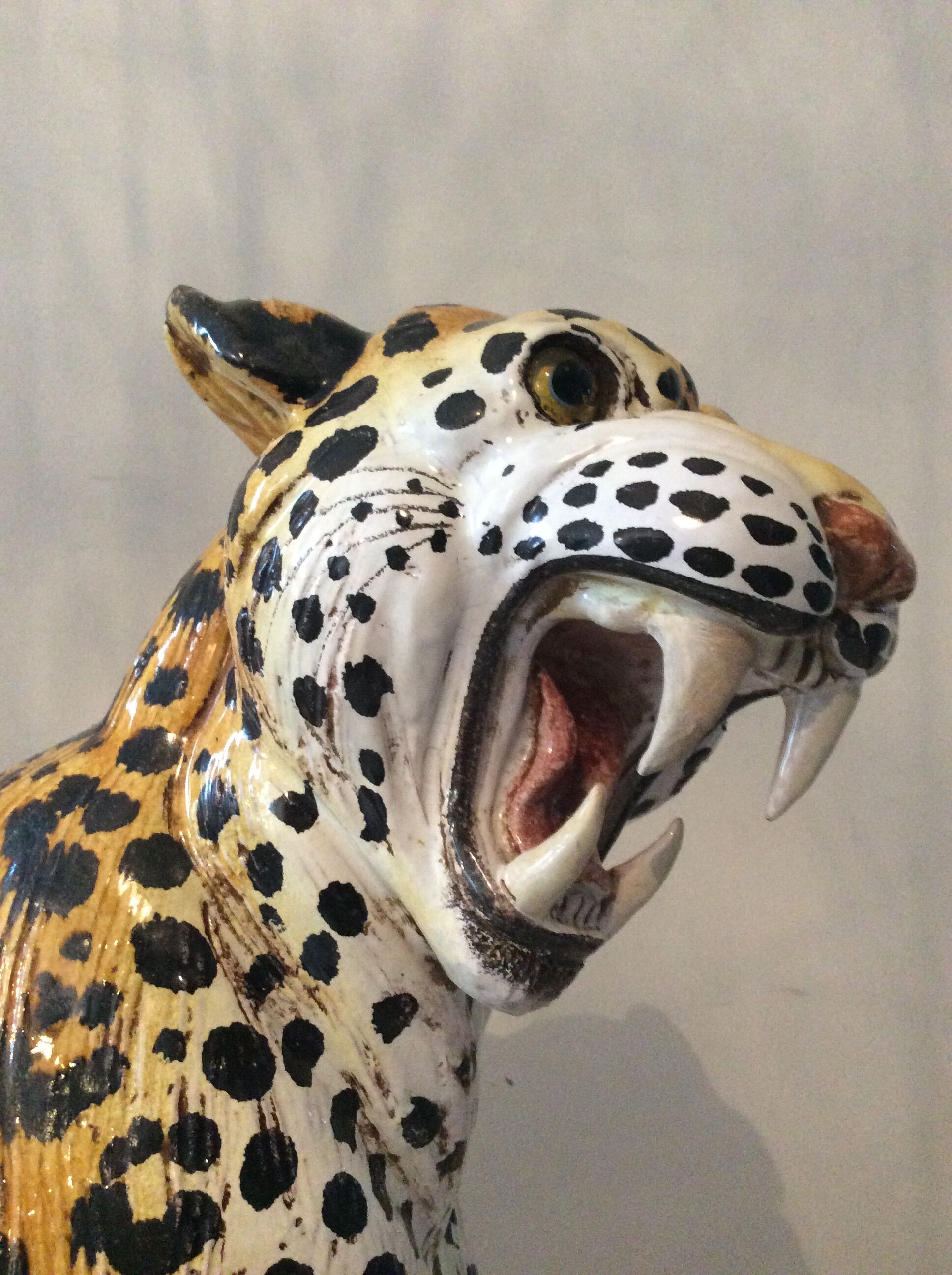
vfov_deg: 56.9
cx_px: 476
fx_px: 1177
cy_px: 638
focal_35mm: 32
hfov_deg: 44.1
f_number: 2.4
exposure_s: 1/20
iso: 250
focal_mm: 3.3
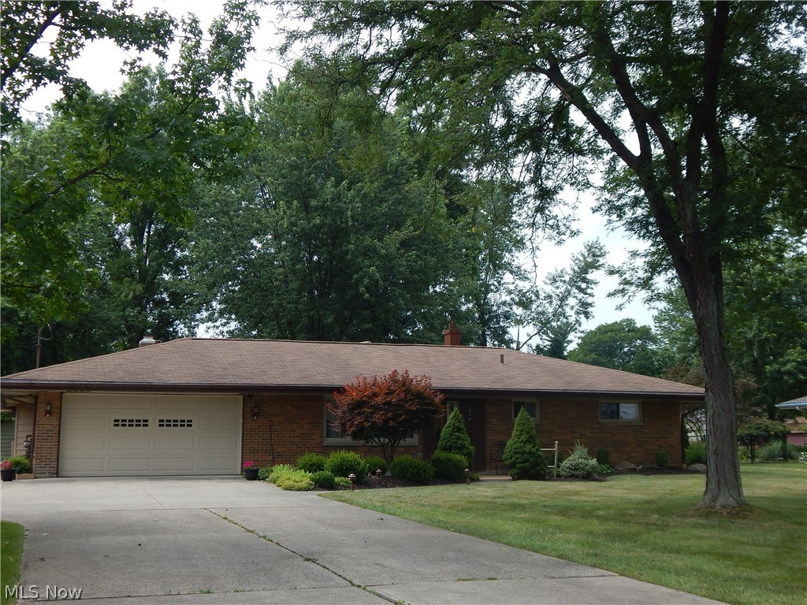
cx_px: 404
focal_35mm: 43
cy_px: 302
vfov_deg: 33.6
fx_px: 1002
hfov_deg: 43.9
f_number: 3.6
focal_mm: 7.7
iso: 125
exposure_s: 1/800
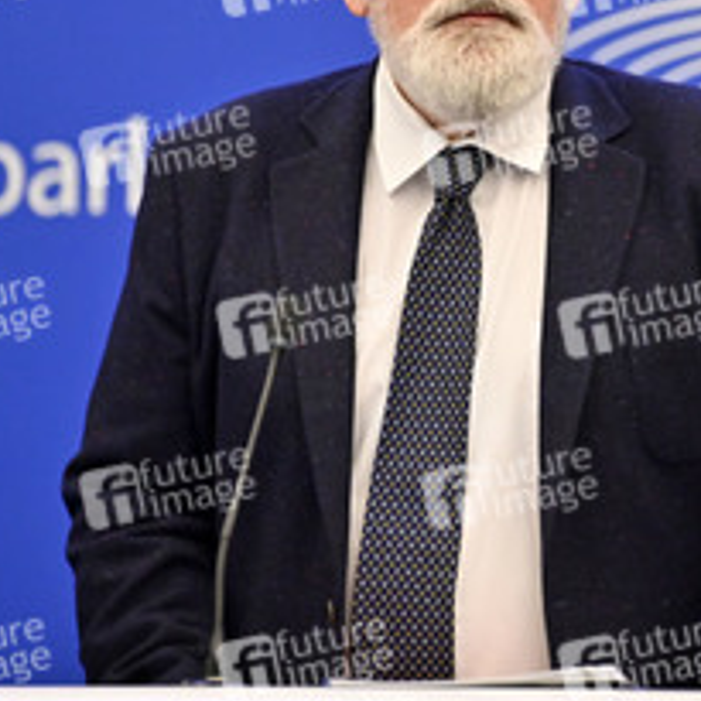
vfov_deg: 6.5
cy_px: 233
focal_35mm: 271
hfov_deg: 6.5
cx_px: 556
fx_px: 6209
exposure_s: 1/1000
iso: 5000
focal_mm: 145
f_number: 2.8
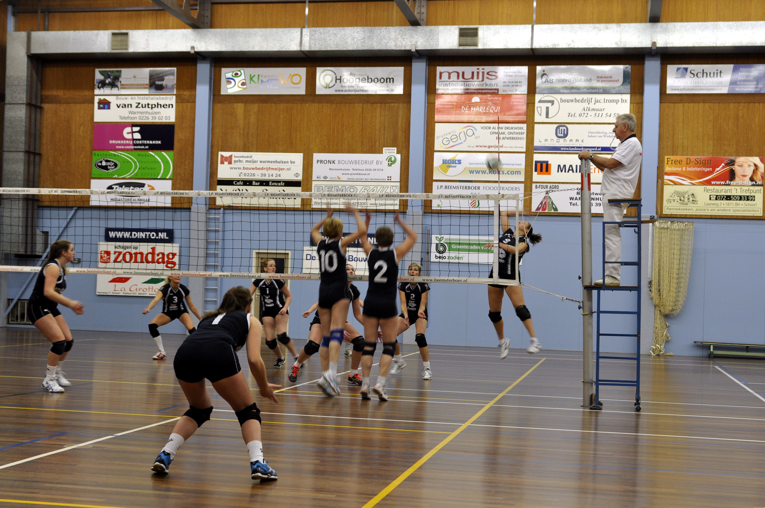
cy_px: 254
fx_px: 1146
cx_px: 382
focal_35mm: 54
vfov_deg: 25.0
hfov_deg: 36.9
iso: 640
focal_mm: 36
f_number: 4
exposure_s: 1/60
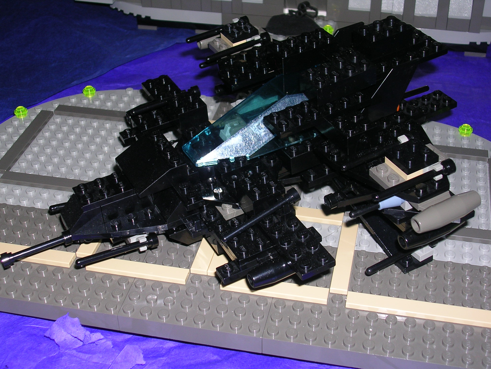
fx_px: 794
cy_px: 184
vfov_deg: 26.1
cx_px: 246
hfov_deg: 34.3
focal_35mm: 56
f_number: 3.3
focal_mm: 8.5
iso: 50
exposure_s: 1/60.1
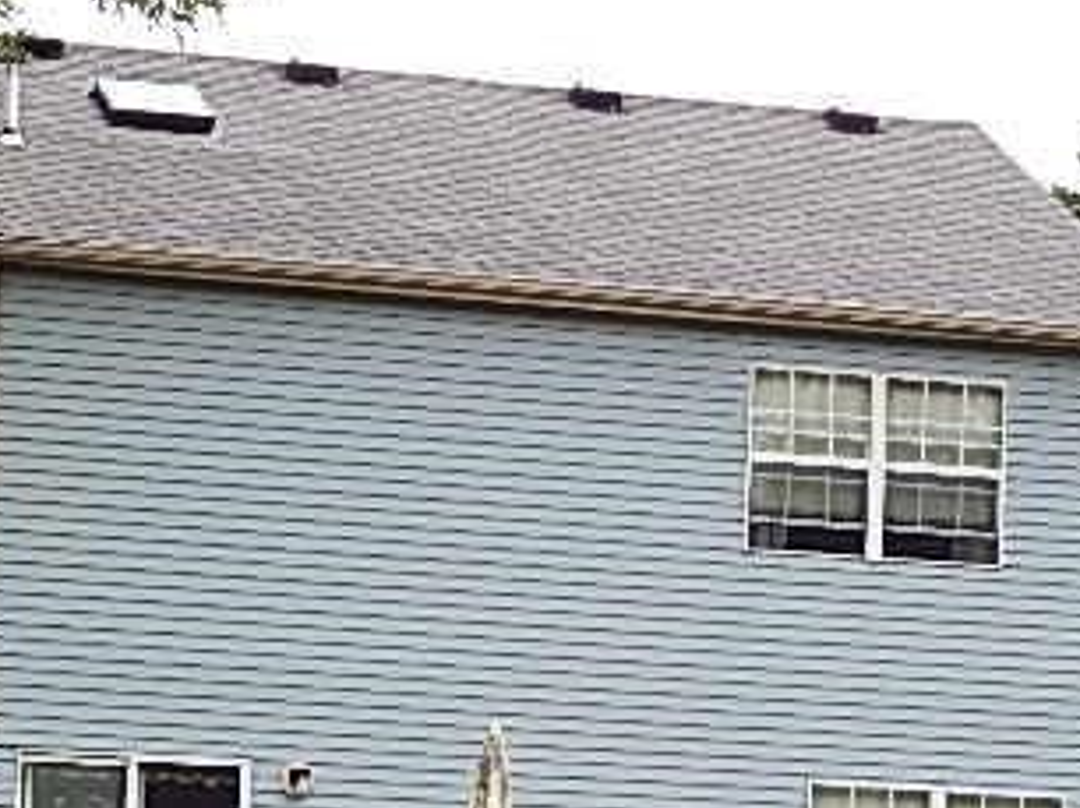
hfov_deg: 11.0
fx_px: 5611
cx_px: 540
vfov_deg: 8.2
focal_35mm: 180
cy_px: 713
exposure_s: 1/320
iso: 125
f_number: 4.3
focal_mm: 15.3
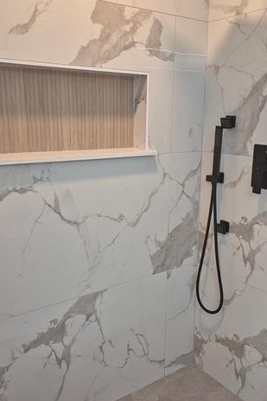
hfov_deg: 39.9
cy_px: 202
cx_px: 140
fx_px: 367
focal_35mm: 33
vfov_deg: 57.2
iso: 200
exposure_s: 1/120
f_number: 1.8
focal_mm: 5.4
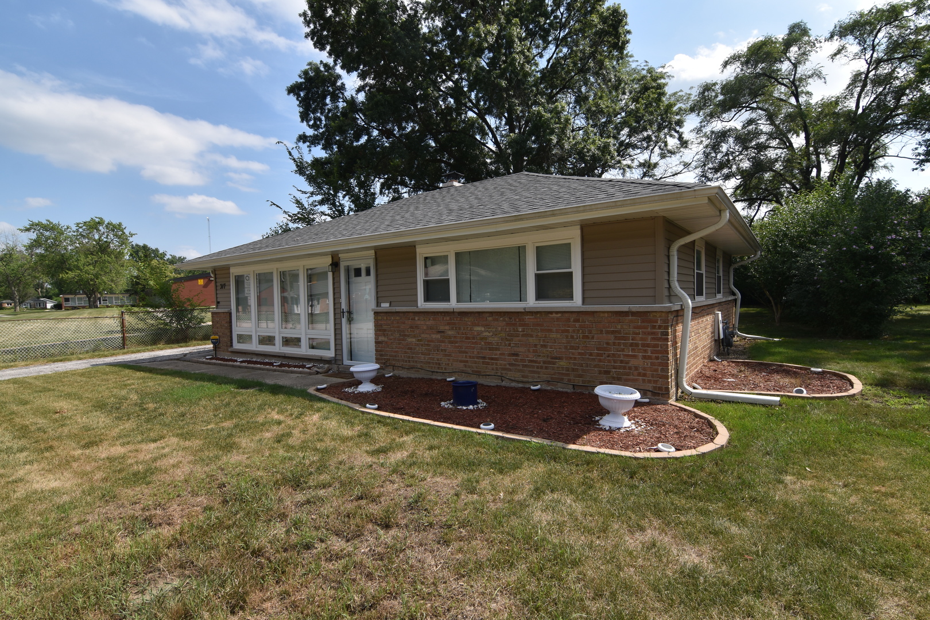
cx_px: 465
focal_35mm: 16
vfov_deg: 72.1
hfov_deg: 95.0
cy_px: 310
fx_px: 426
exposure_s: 1/250
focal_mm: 11
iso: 110
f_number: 8
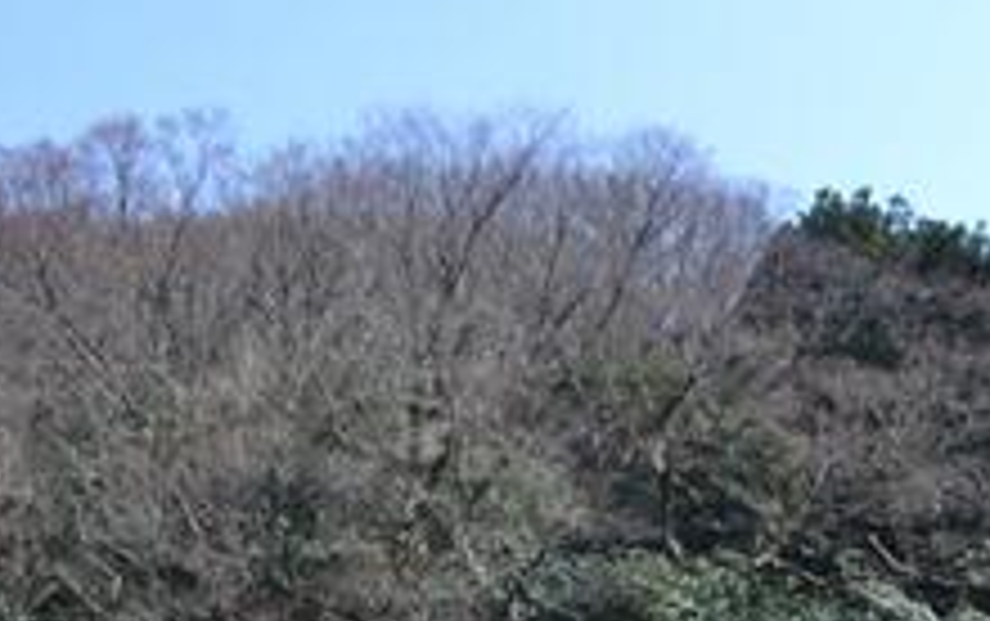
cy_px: 889
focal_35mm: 80
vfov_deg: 15.3
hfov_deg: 22.9
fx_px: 2161
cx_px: 1296
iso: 100
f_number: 6.3
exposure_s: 1/160
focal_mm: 18
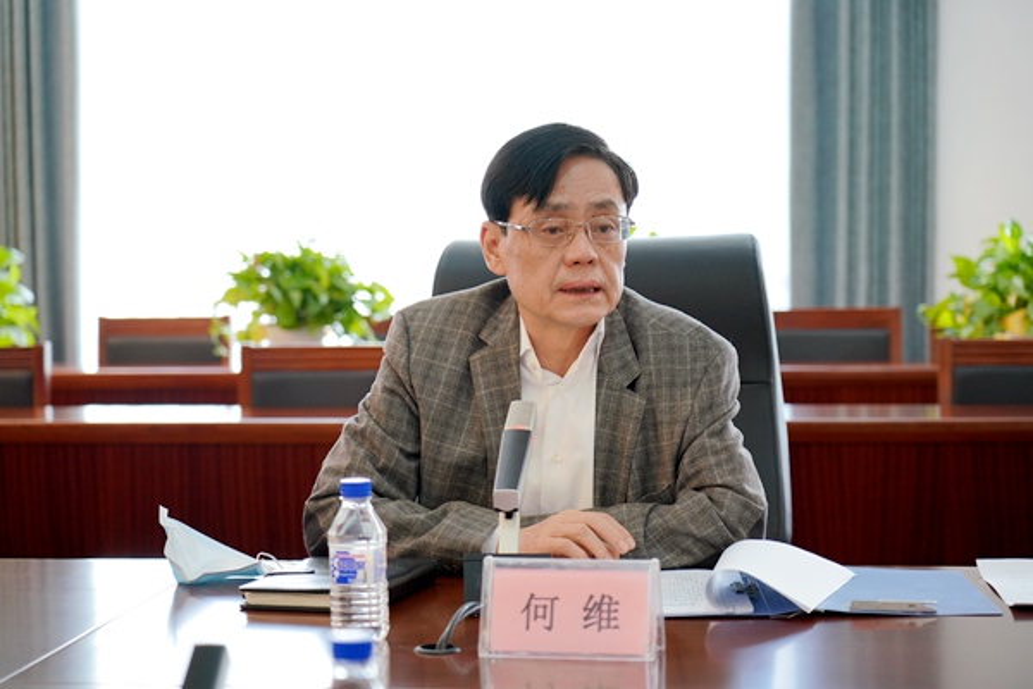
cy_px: 344
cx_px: 516
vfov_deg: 16.7
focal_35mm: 82
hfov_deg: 24.8
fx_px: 2353
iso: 2500
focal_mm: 82
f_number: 4
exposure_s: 1/160
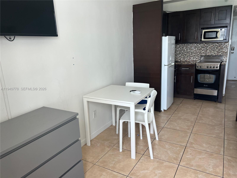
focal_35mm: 26
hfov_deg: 67.3
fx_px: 178
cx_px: 118
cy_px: 89
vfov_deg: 53.1
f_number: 1.5
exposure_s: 1/121
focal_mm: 5.7
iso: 80
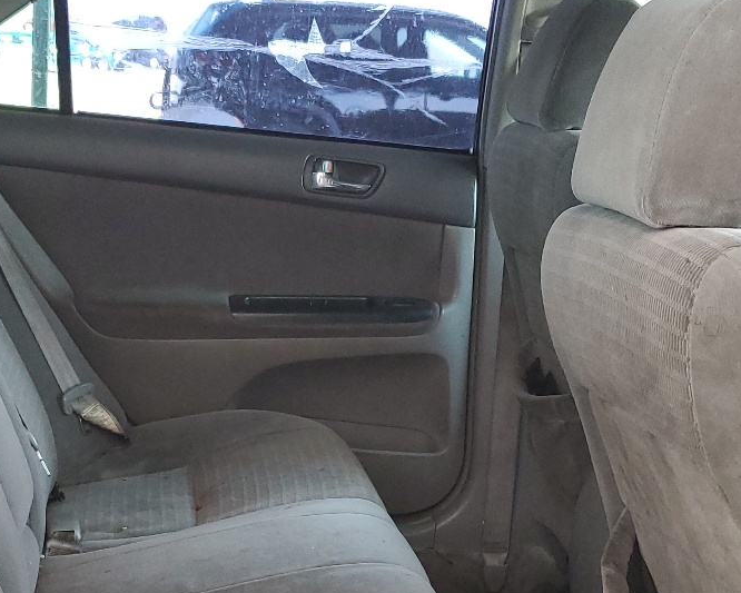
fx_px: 1338
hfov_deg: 30.7
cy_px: 448
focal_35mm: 61
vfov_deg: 24.7
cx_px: 235
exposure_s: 1/60.2
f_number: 1.5
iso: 180
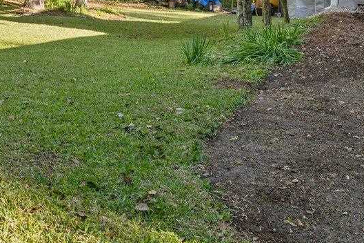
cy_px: -103
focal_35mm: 66
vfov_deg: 18.6
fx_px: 667
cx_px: 41
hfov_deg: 29.4
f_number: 9
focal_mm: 17
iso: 100
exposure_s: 1/6
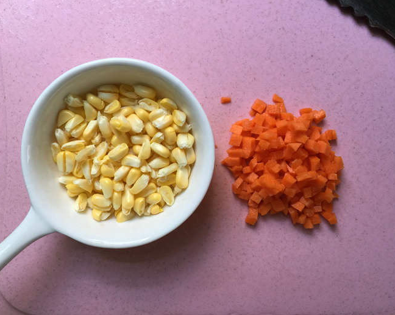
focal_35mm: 31
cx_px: 200
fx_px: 362
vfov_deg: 47.1
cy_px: 156
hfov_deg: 57.2
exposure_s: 1/40
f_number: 2.2
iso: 32
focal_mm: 4.15
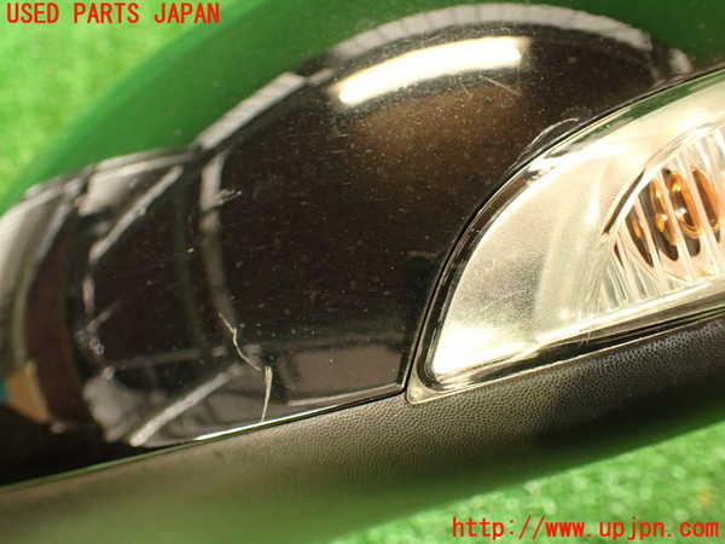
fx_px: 670
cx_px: 362
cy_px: 272
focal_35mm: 32
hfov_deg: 56.8
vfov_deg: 44.2
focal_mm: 5.79
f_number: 2.4
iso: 500
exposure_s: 1/30
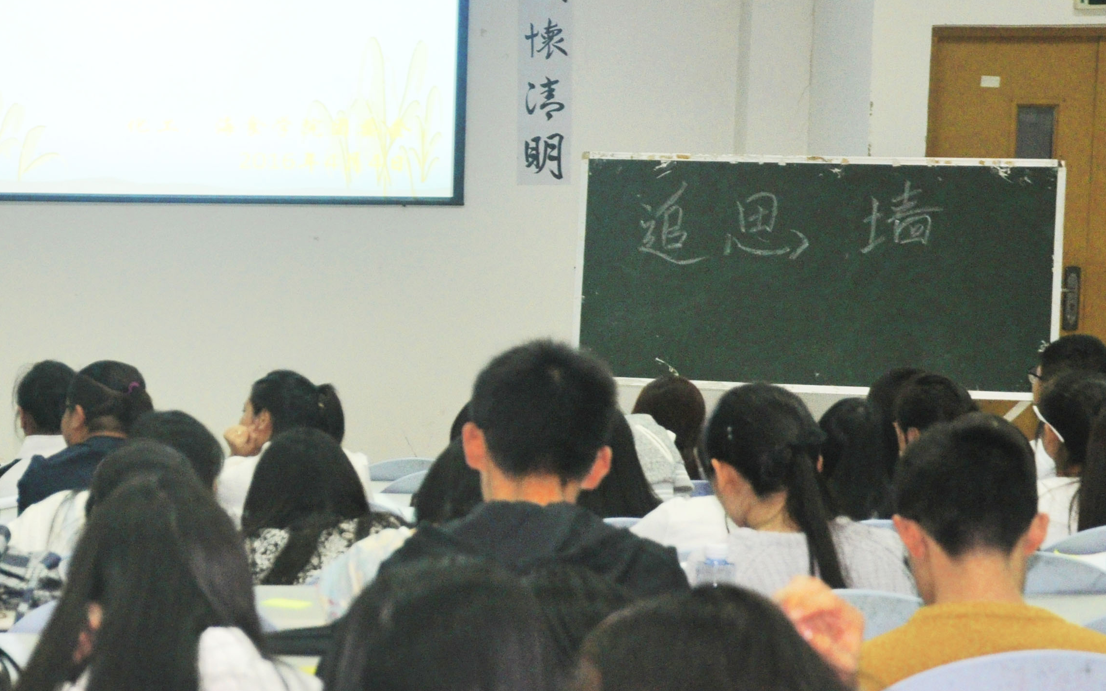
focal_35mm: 109
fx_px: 3286
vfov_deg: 12.0
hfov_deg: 18.8
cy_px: 330
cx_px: 123
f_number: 4.5
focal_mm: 38
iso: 800
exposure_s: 1/60
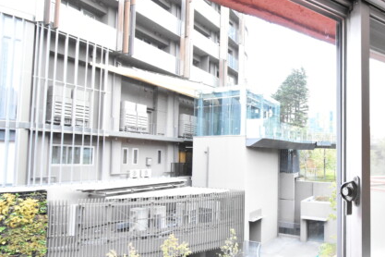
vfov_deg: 54.9
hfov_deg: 72.7
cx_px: 271
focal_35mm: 23
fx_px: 246
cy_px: 147
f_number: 8
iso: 6400
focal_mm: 10
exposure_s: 1/250
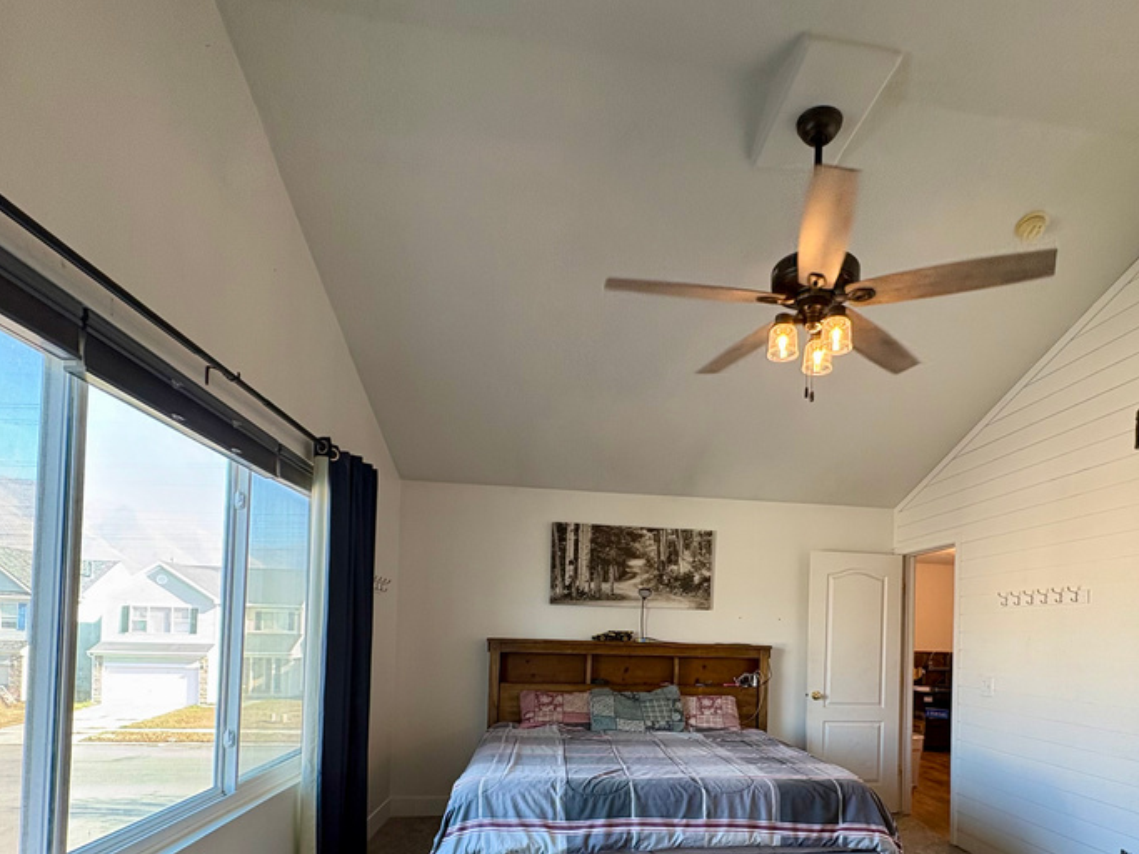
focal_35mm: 21
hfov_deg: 78.4
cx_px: 659
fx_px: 691
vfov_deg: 60.4
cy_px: 627
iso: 125
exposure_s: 1/60
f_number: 2.2
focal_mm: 2.22
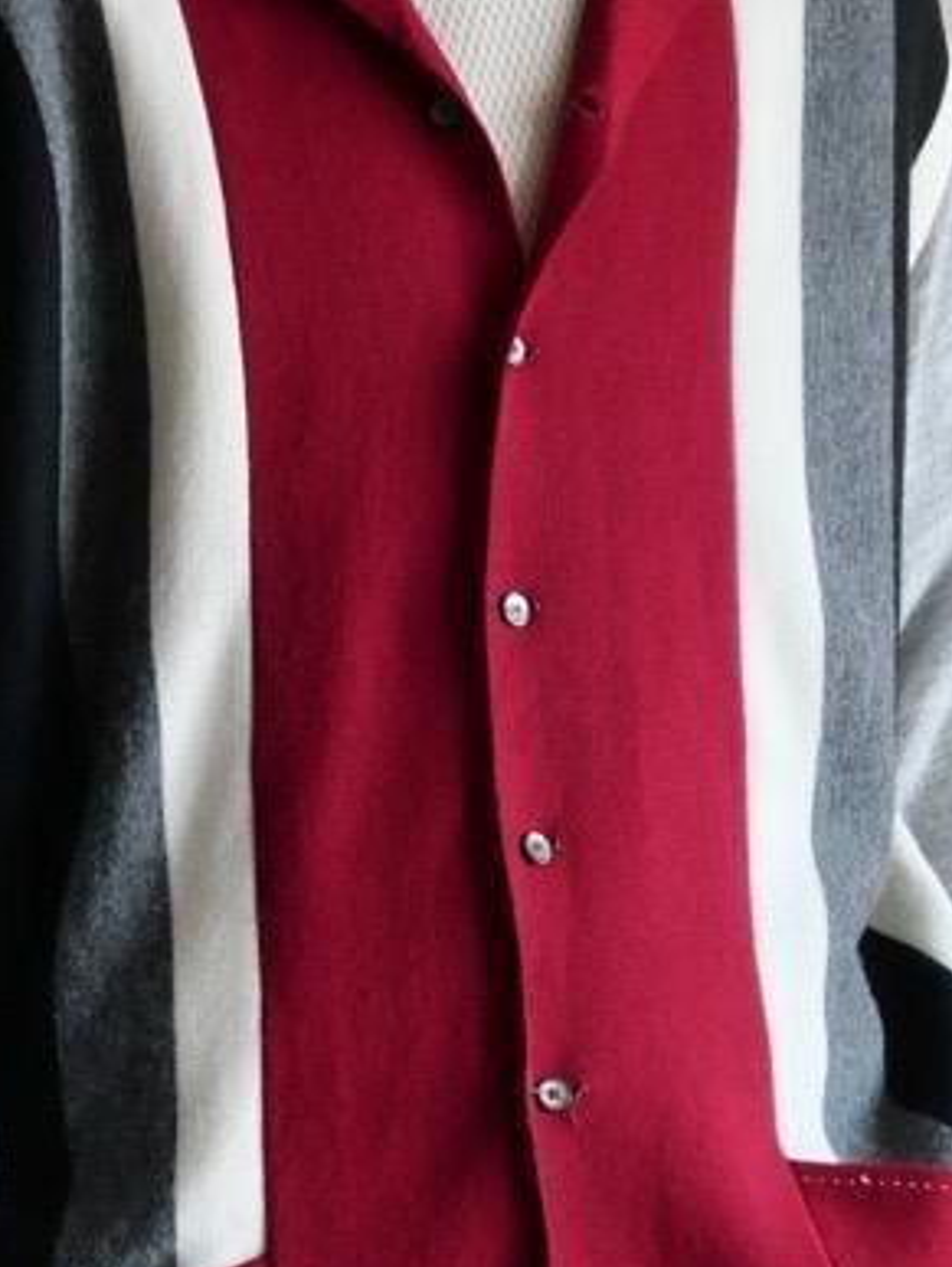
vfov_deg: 8.6
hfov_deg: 6.5
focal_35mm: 229
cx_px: 330
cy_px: 764
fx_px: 8383
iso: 1250
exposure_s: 1/125
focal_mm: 52
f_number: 4
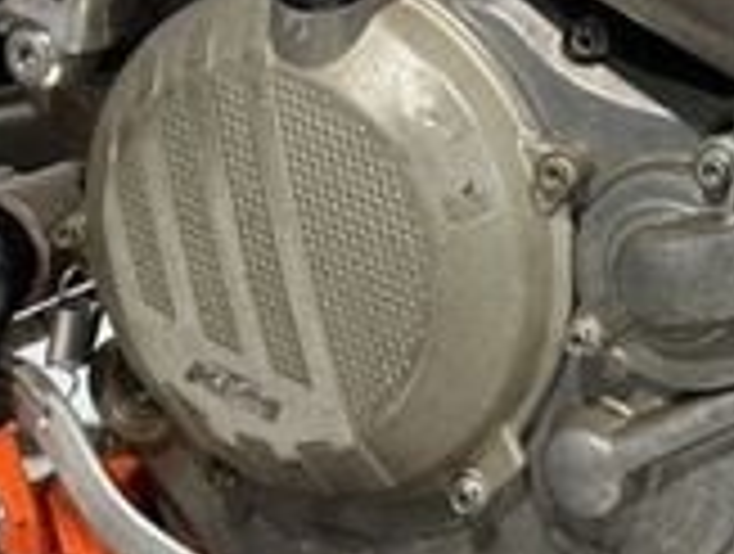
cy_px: -54
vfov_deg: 15.4
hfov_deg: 20.6
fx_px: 1998
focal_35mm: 94
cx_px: 554
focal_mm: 6.86
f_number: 1.78
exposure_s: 1/50
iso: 125
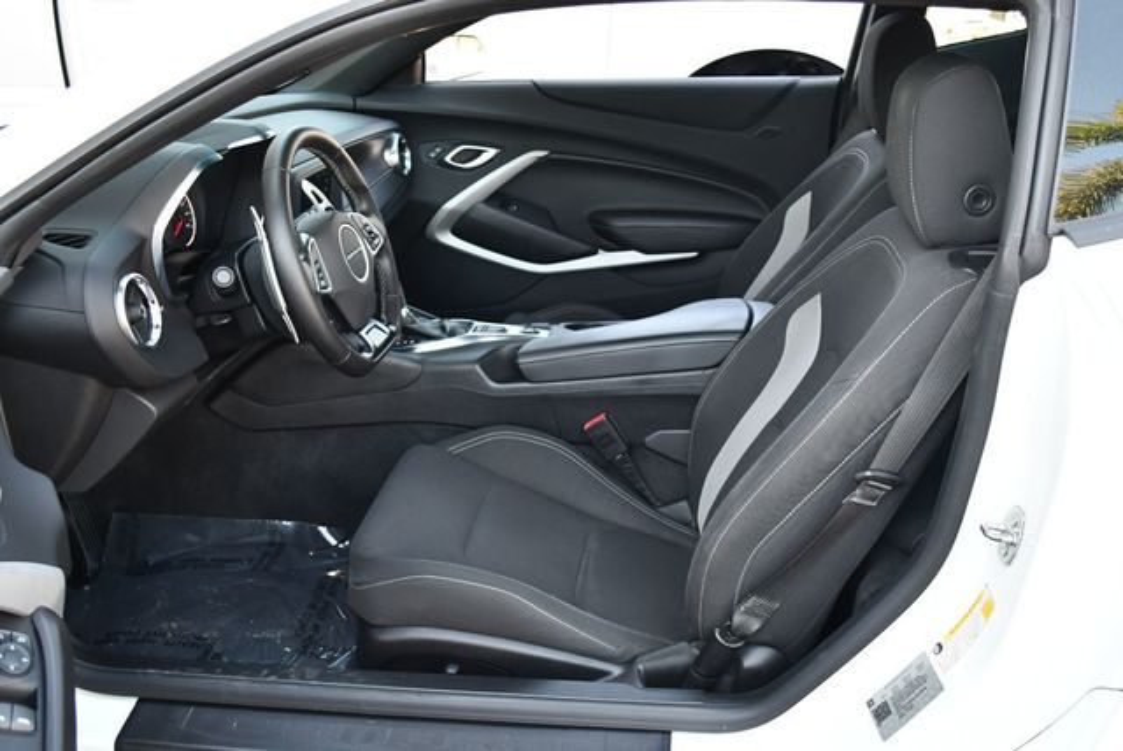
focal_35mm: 36
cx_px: 562
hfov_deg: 53.1
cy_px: 376
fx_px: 1124
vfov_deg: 36.9
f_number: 3.5
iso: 800
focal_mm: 18
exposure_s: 1/250
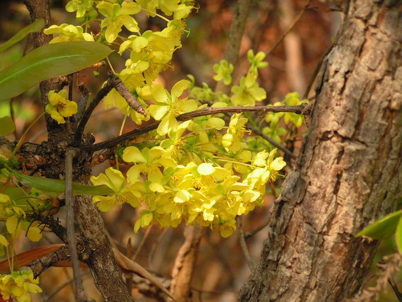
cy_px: 151
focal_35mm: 168
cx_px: 201
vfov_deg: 8.8
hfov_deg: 11.8
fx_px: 1951
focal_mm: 27.9
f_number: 3.5
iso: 50
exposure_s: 1/200
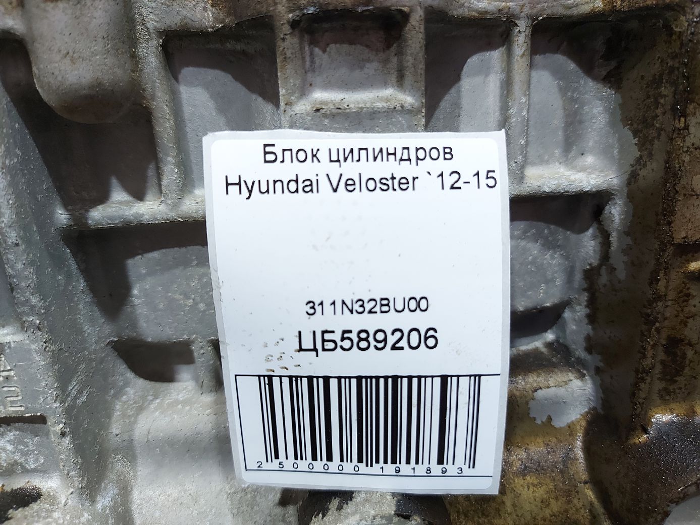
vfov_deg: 56.8
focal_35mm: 24
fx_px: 485
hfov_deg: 71.6
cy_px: 262
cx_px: 350
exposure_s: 1/50
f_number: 1.8
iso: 250
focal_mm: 5.23
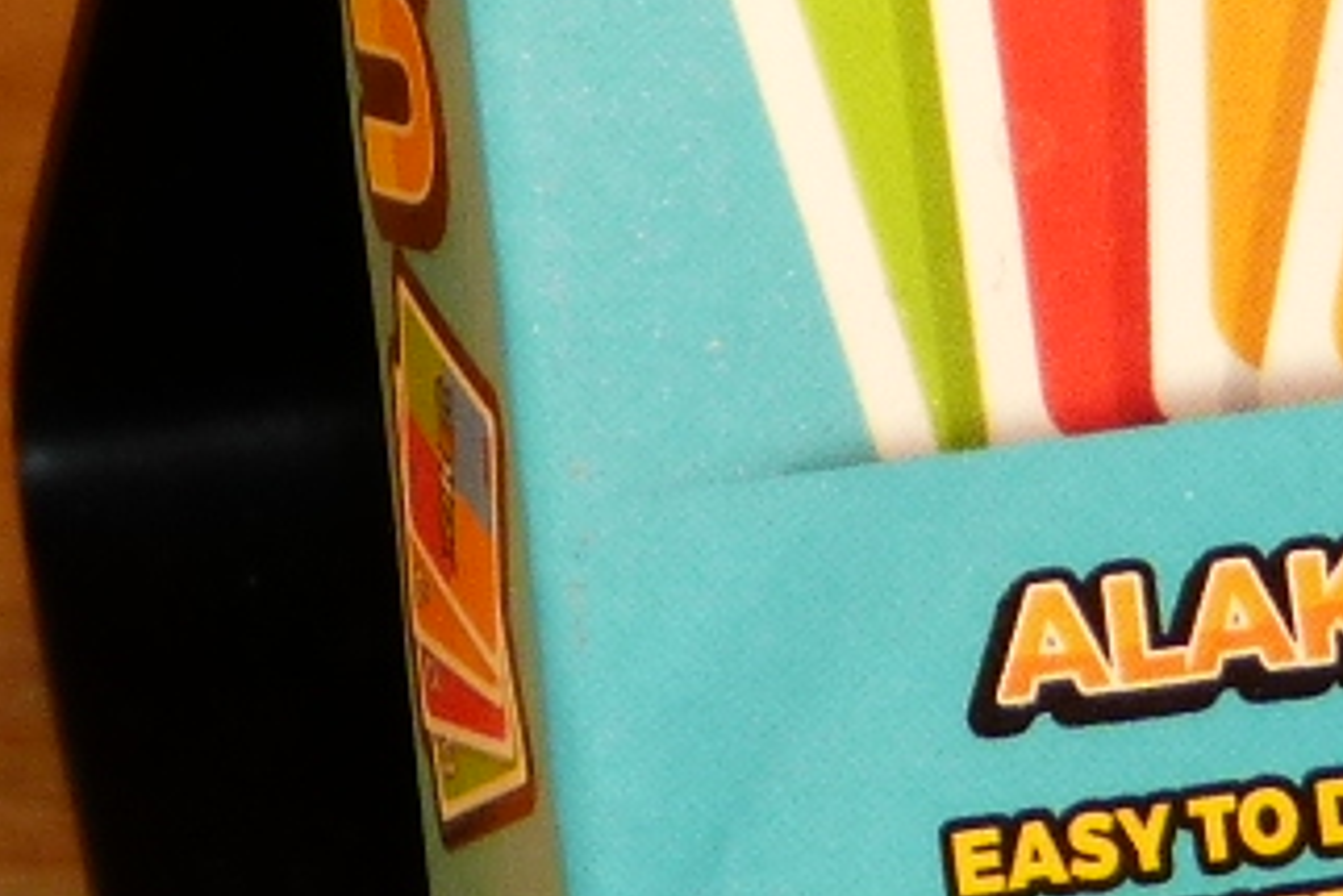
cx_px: 1047
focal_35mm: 304
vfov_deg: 4.4
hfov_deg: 6.8
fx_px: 11345
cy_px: -1379
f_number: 3.2
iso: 125
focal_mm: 8.3
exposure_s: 1/60
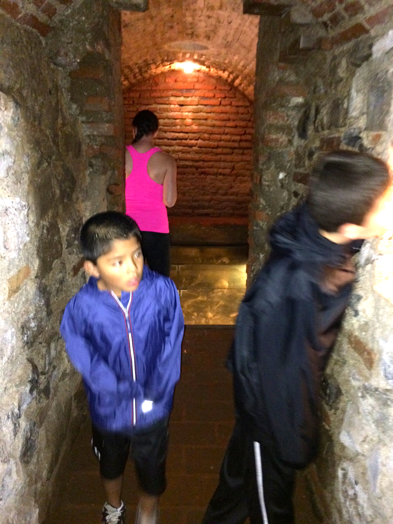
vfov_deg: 61.7
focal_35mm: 29
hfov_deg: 48.2
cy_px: 262
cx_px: 196
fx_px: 439
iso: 400
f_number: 2.2
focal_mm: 4.15
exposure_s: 1/16
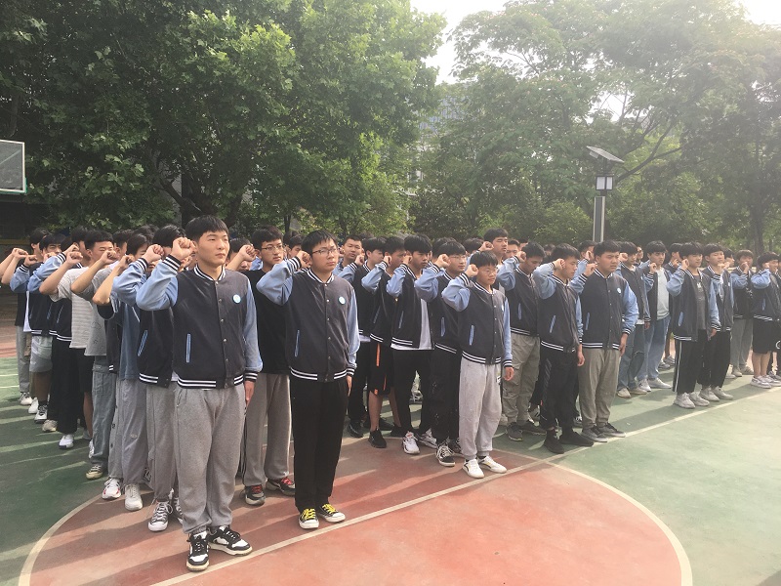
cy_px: 293
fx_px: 654
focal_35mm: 29
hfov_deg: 61.7
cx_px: 390
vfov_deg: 48.2
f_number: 2.2
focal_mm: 4.15
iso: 25
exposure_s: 1/513
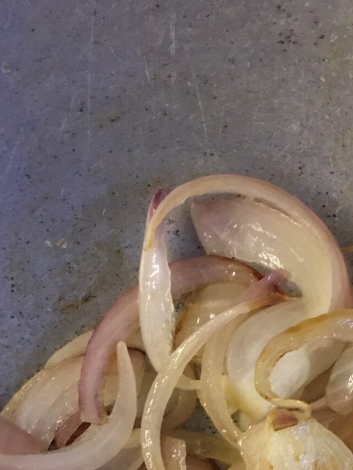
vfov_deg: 20.1
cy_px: 673
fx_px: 1170
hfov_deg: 17.1
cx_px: 273
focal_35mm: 86
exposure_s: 1/8
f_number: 2.2
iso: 100
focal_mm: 4.15
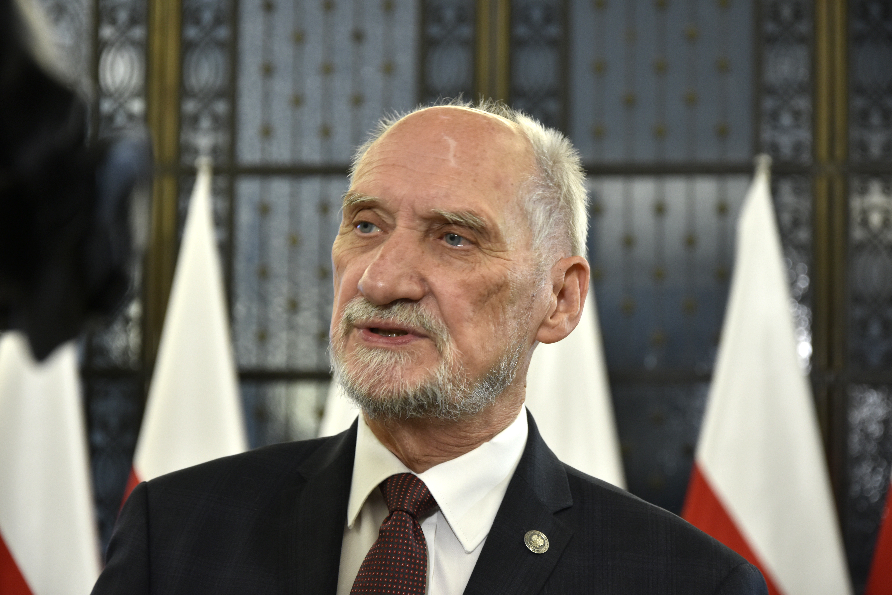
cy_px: 298
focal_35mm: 112
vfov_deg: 12.2
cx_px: 446
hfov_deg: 18.2
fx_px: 2787
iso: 900
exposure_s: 1/60
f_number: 5.3
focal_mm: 75
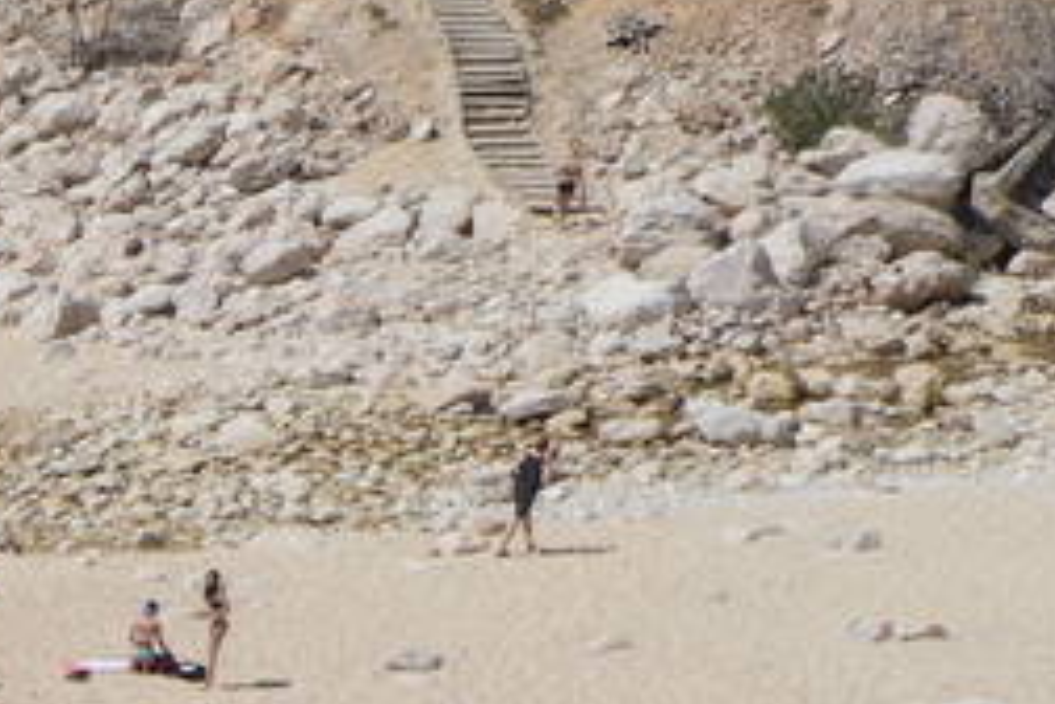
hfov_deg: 11.5
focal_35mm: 142
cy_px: 1423
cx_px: -1603
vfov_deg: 9.1
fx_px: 4161
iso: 100
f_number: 6.3
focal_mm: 10.26
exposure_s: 1/640
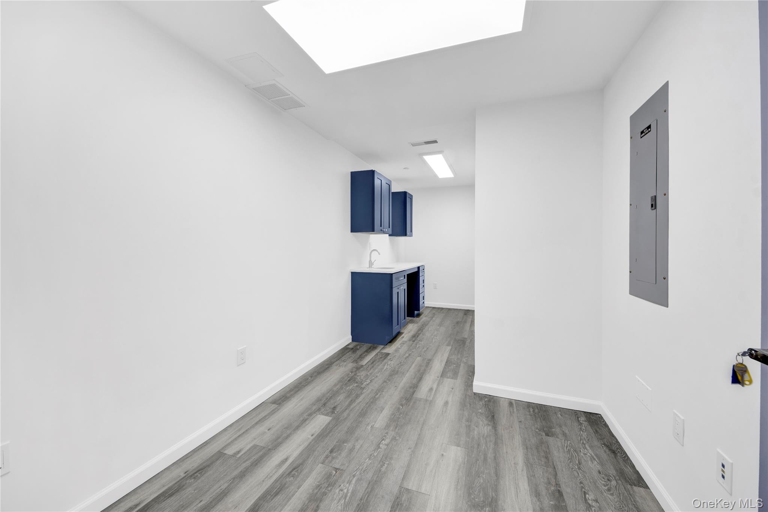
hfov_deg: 112.6
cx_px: 384
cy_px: 256
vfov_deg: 90.0
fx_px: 256
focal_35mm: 12
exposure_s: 1/3
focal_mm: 8
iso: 100
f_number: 8
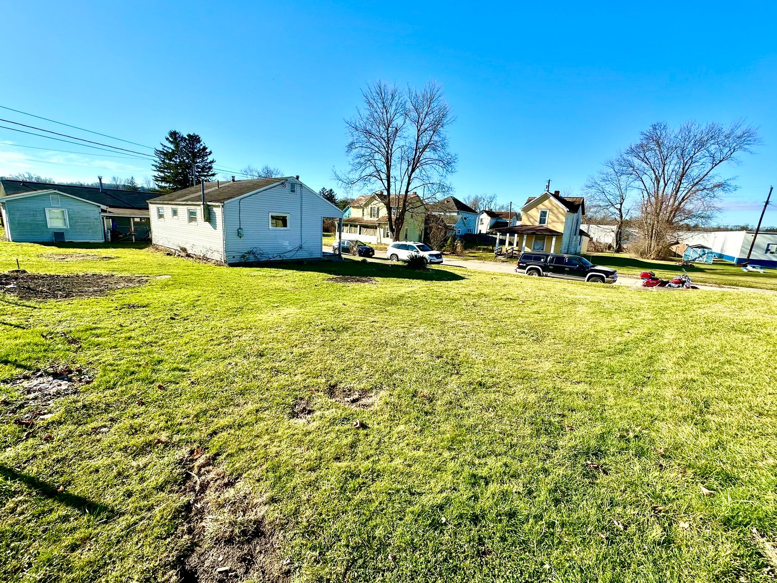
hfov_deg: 102.1
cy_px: 292
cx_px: 388
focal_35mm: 14
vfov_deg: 85.7
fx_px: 314
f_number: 2.2
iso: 40
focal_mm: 2.22
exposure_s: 1/1276
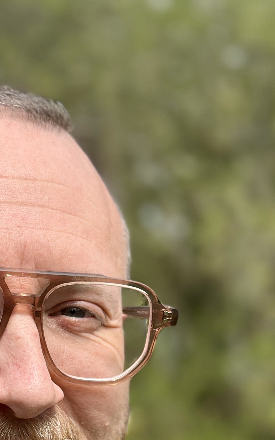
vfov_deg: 17.2
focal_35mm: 117
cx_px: -54
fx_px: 1403
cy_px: 484
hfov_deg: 11.0
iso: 80
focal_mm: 6.86
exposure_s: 1/2532
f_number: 1.78
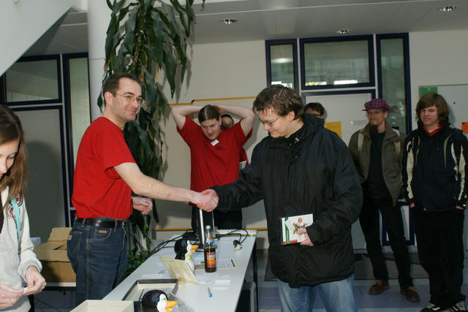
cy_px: 156
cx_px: 234
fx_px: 468
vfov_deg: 36.9
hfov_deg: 53.1
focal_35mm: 36
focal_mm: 24
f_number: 5.6
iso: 800
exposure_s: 1/60
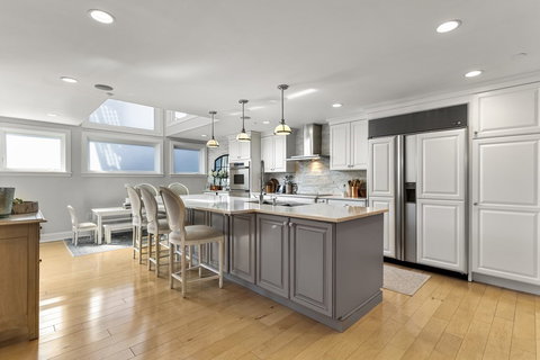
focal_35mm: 17
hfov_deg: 93.3
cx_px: 270
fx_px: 255
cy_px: 180
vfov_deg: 70.4
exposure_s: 1/8
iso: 400
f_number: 6.3
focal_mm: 17
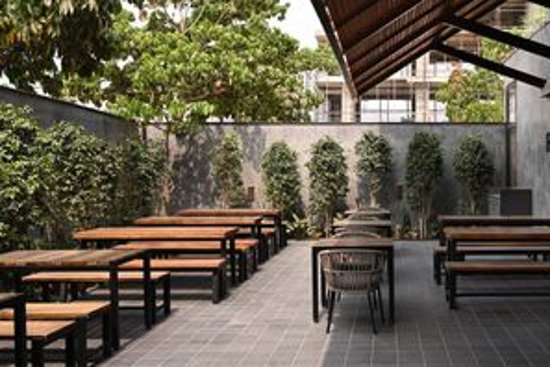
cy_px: 151
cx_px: 385
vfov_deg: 30.6
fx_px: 668
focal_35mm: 44
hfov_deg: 43.8
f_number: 8
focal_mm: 29.5
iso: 200
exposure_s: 1/250
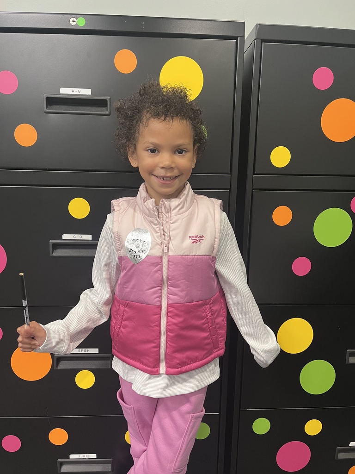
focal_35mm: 26
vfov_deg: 67.3
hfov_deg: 53.1
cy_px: 237
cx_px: 178
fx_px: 356
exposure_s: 1/60
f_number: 1.6
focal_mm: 5.1
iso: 250
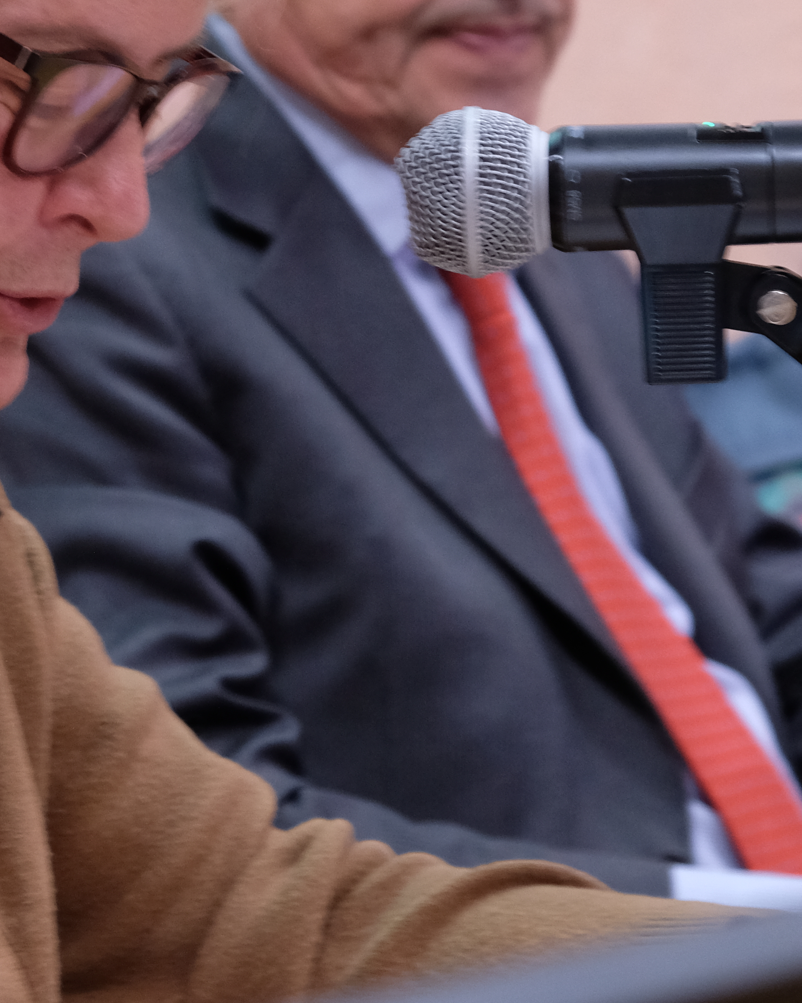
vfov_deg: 9.9
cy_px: 224
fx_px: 5787
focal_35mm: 195
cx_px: 25
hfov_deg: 7.9
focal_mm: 55
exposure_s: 1/18
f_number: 5
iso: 1600
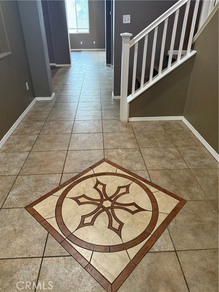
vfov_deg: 71.6
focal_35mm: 24
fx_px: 202
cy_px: 146
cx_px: 110
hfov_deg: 56.8
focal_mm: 6.76
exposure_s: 1/60
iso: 400
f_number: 1.78
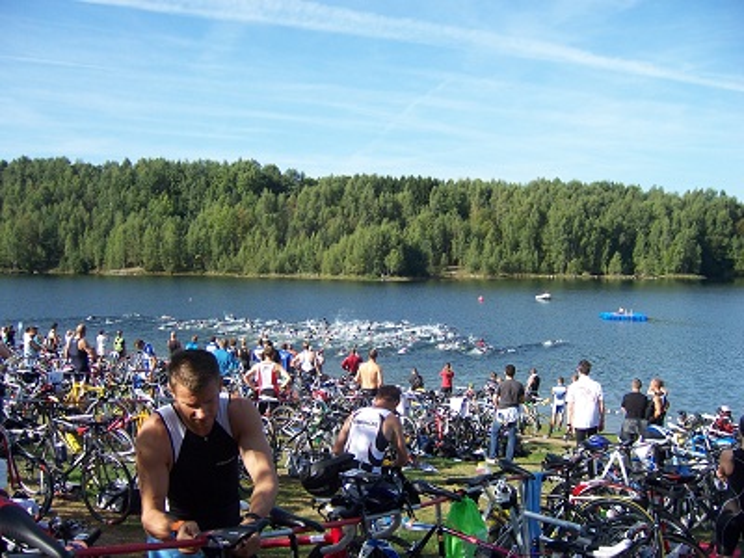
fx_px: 774
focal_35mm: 36
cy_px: 279
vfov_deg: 39.7
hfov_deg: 51.4
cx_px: 372
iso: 80
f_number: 2.8
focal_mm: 6.2
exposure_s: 1/640
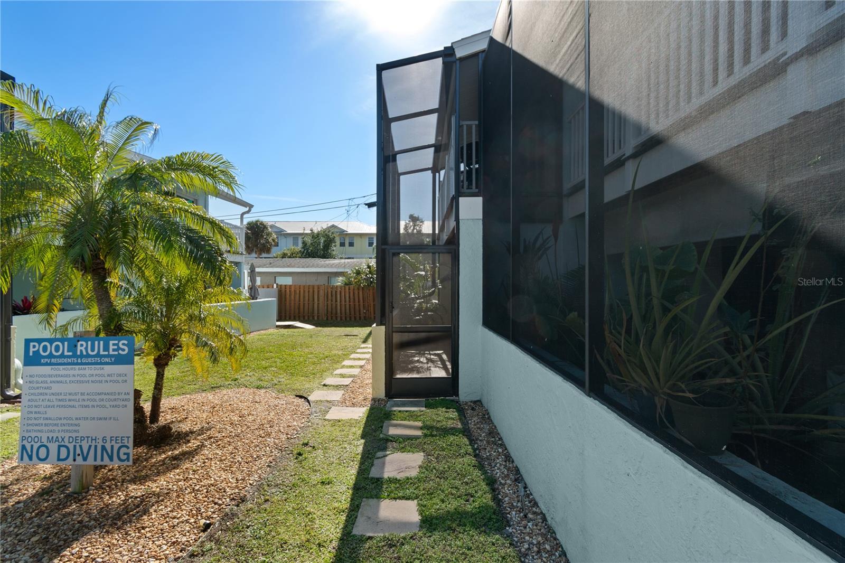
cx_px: 422
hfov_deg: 100.4
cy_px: 282
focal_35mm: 15
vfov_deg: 77.3
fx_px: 352
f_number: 7.1
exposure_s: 1/100
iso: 100
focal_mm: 10
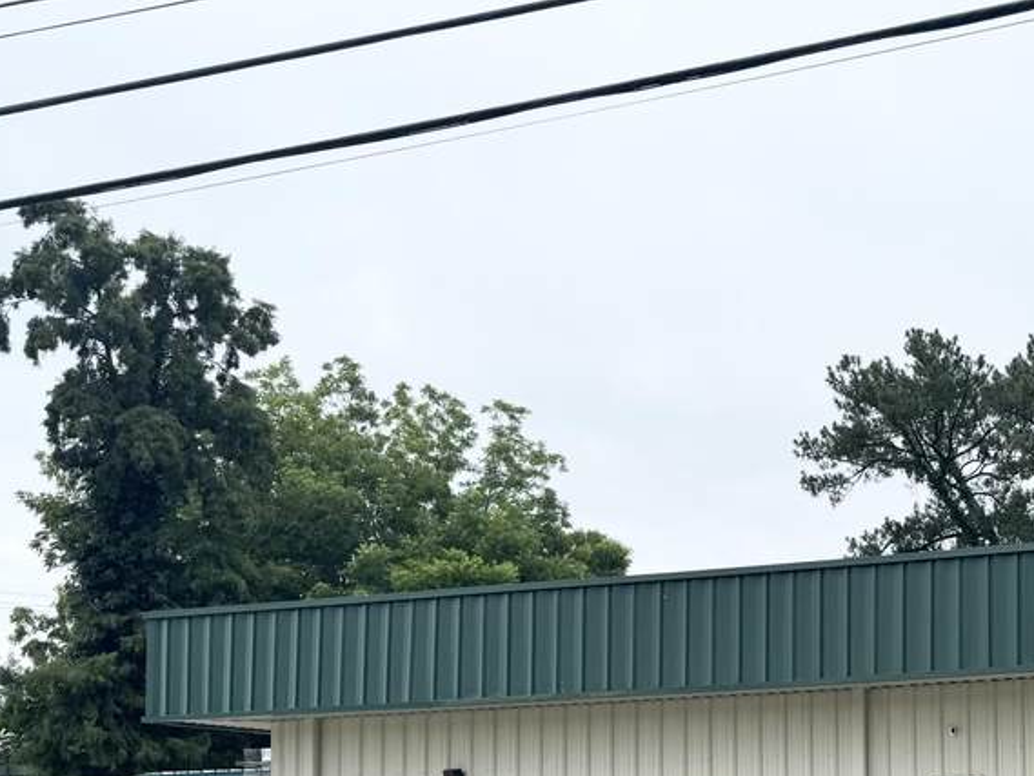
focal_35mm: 54
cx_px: 1085
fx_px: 1613
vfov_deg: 25.9
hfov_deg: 32.1
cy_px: 740
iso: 80
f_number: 1.78
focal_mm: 6.76
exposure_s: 1/1172
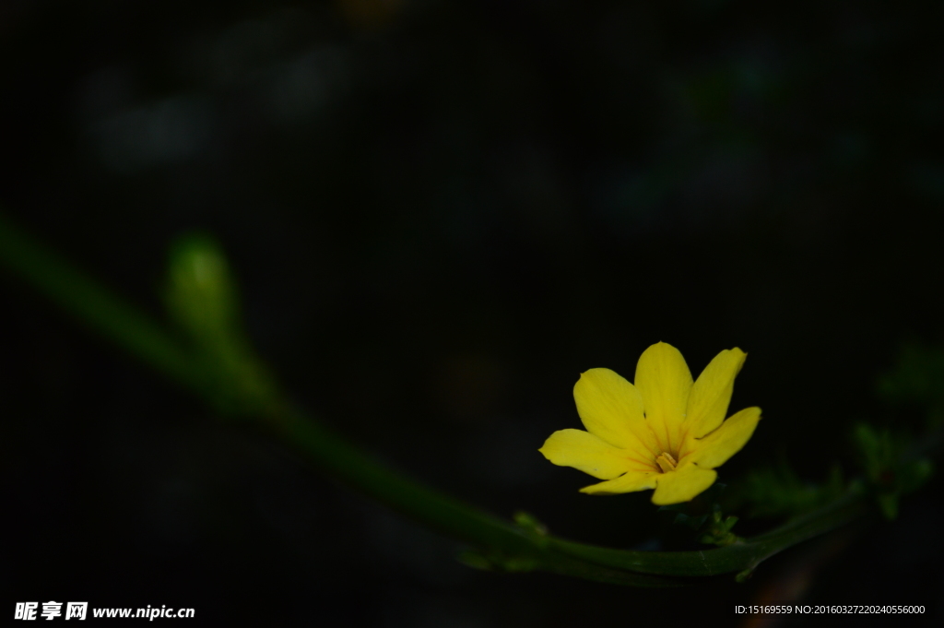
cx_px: 472
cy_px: 314
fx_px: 1886
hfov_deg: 28.1
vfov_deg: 18.9
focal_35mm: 72
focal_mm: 48
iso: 400
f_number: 5.6
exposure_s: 1/60
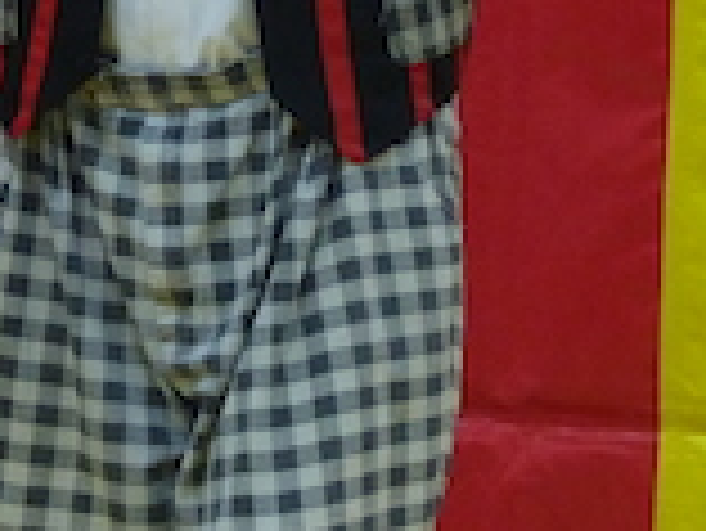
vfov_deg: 3.0
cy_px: -252
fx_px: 10063
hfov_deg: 4.0
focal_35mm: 493
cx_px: -191
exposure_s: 1/25
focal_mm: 26.1
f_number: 2.8
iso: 400
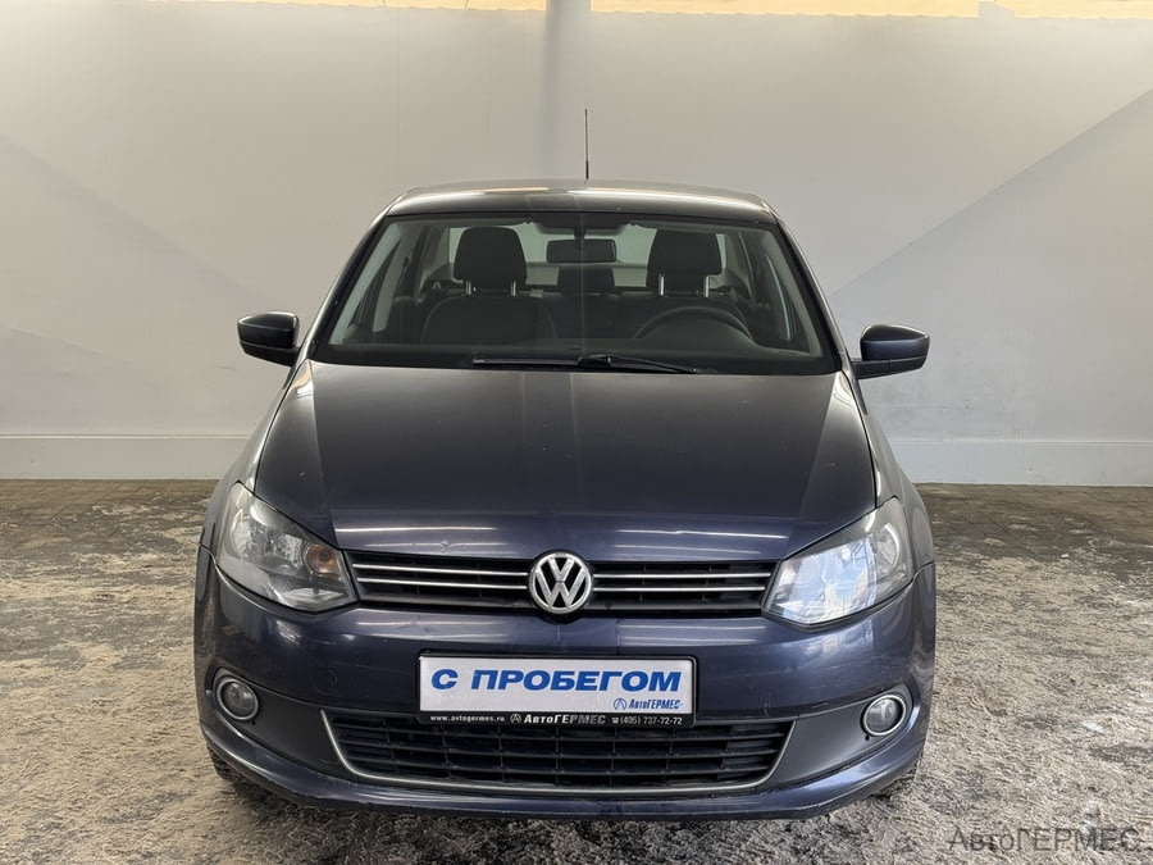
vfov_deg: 30.3
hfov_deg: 39.7
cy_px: 432
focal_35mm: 48
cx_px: 576
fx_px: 1599
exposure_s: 1/100
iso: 50
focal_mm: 6.76
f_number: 1.78
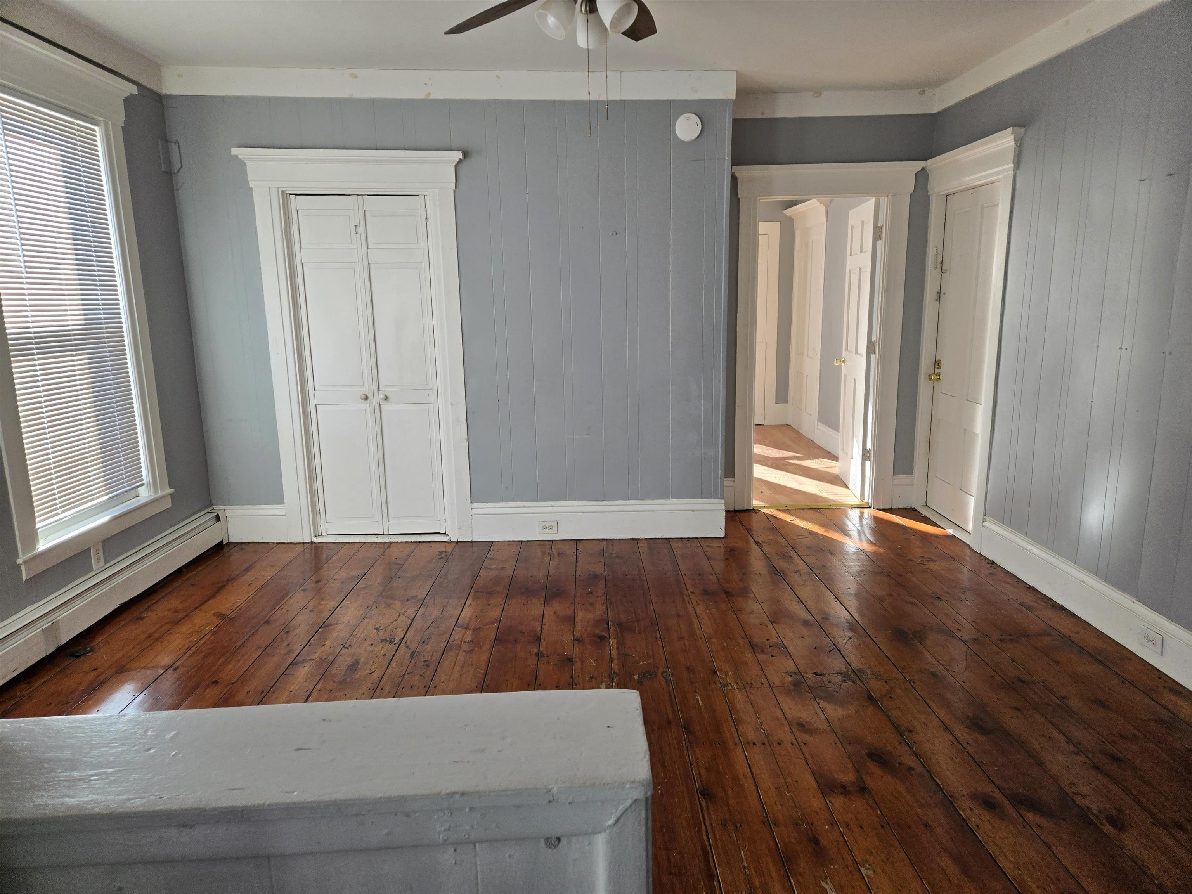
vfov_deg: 58.9
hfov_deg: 73.9
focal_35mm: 23
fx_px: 792
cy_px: 447
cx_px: 596
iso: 80
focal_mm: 5.4
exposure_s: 1/180
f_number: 1.8
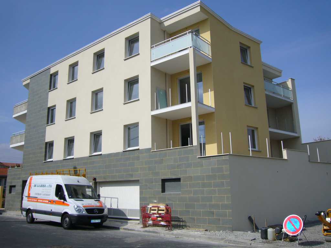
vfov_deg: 45.4
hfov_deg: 58.4
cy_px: 124
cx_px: 166
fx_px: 296
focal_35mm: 31
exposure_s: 1/640
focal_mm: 4.6
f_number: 5.6
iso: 80
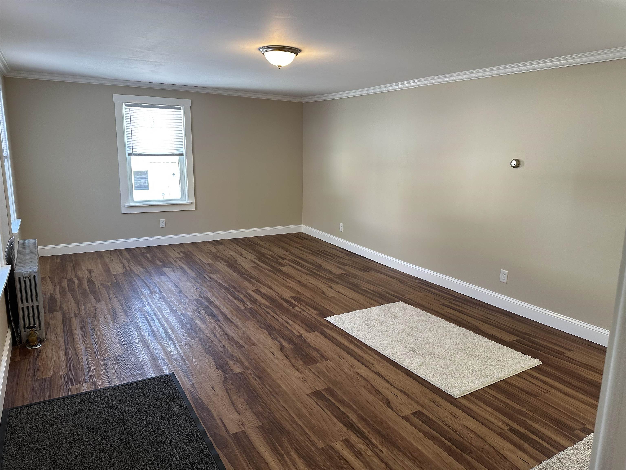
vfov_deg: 56.8
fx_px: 434
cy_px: 235
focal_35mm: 24
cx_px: 313
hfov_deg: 71.6
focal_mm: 6.86
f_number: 1.78
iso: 125
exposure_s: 1/120
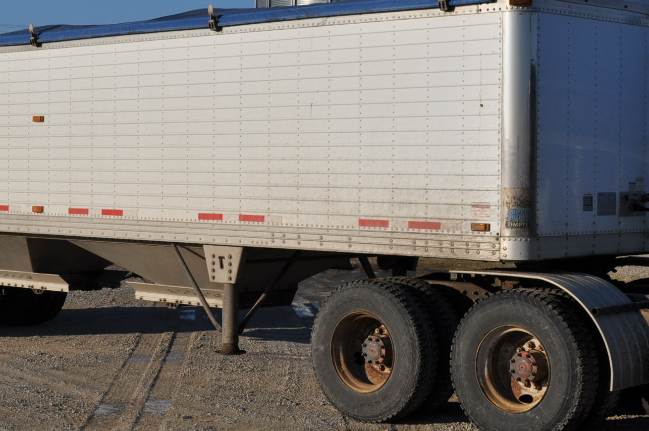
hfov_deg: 25.3
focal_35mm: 80
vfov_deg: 17.0
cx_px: 235
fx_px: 1440
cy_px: 182
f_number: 11
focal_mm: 32
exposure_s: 1/500
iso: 200
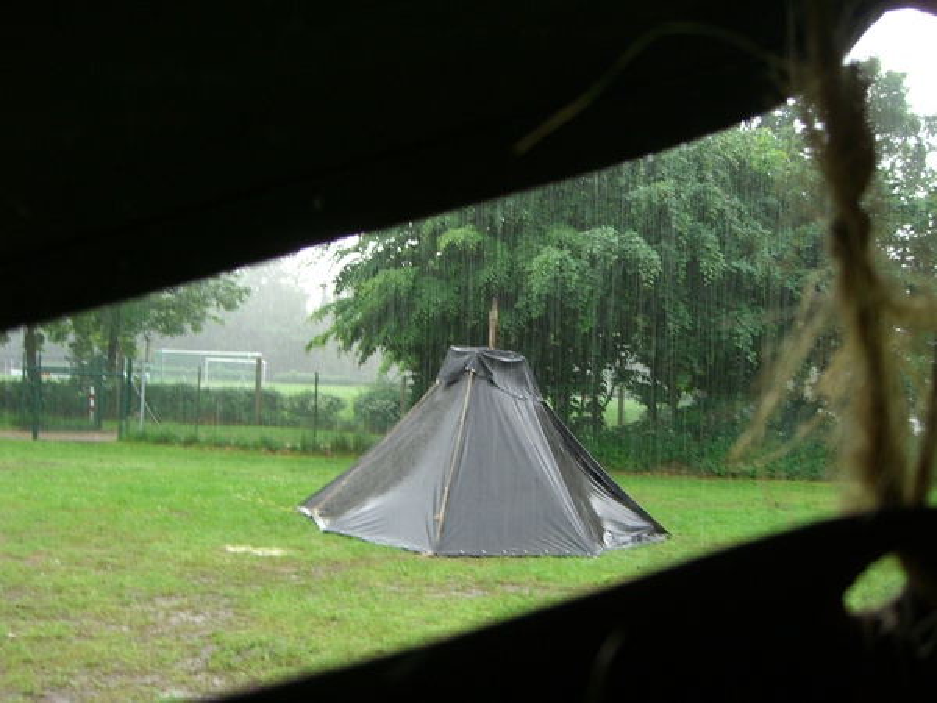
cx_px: 468
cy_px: 352
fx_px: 1029
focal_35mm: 38
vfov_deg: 37.7
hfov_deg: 49.0
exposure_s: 1/25
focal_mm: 7.9
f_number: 2.8
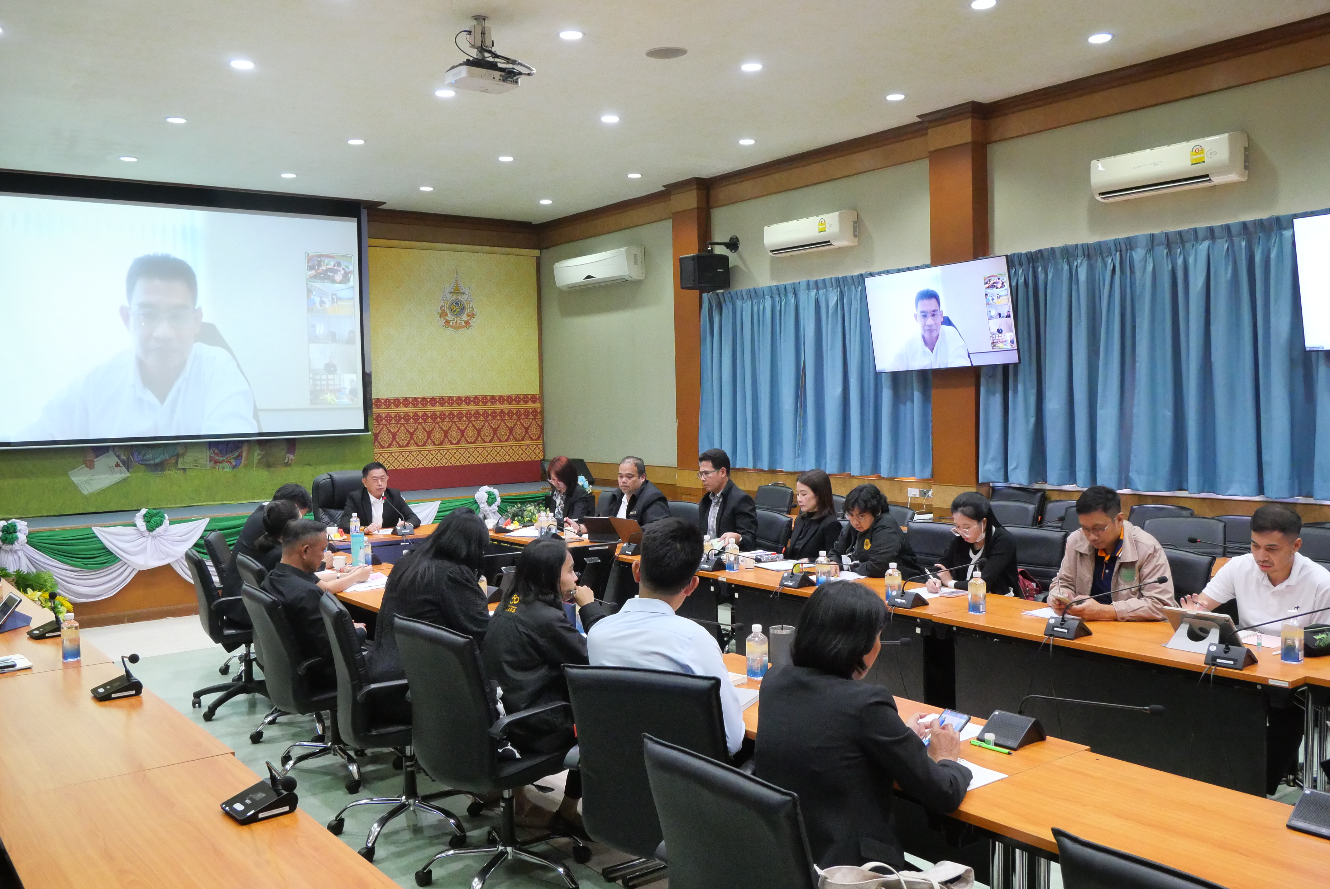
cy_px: 444
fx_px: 1072
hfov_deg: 63.6
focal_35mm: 29
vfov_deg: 45.0
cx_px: 665
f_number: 6.3
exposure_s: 1/40
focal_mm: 14
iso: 3200
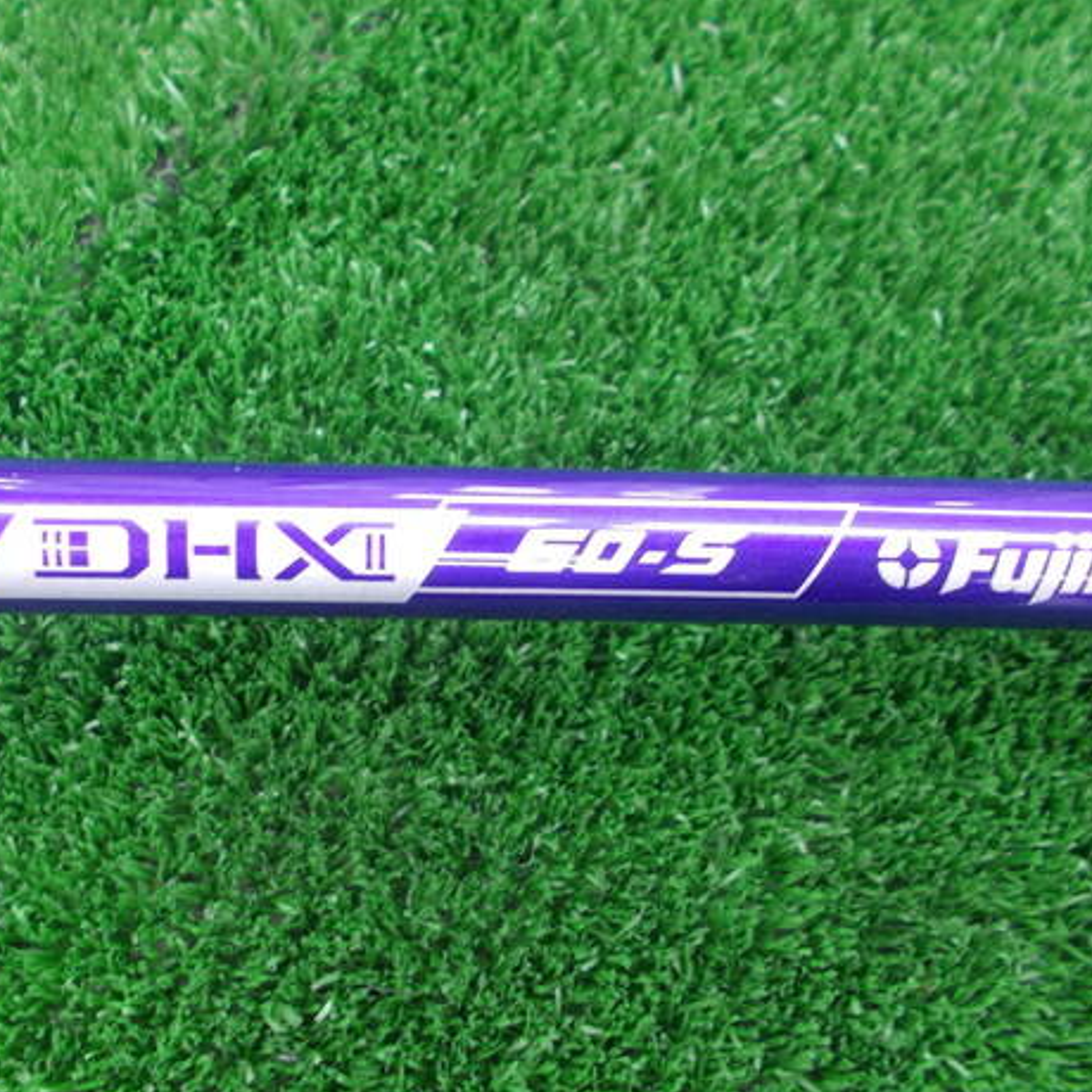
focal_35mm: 32
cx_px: 461
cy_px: 529
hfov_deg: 50.9
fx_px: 1142
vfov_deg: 51.1
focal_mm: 4.6
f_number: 3.2
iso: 200
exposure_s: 1/10
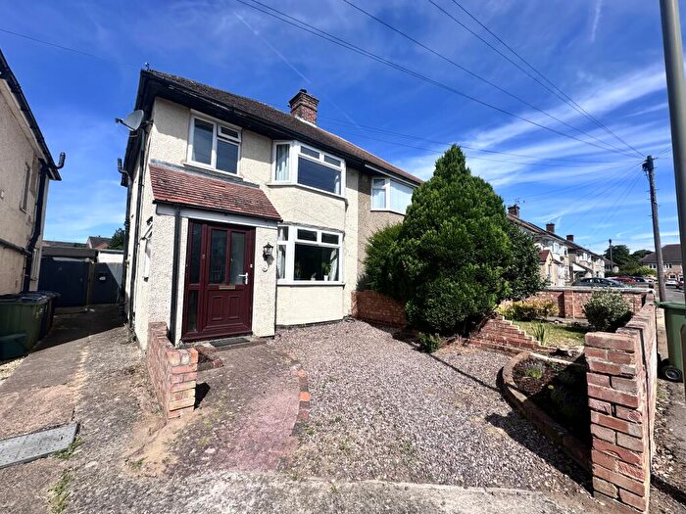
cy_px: 257
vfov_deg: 85.7
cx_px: 343
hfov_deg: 102.1
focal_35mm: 14
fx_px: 277
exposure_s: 1/2959
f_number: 2.2
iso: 50
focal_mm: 2.22
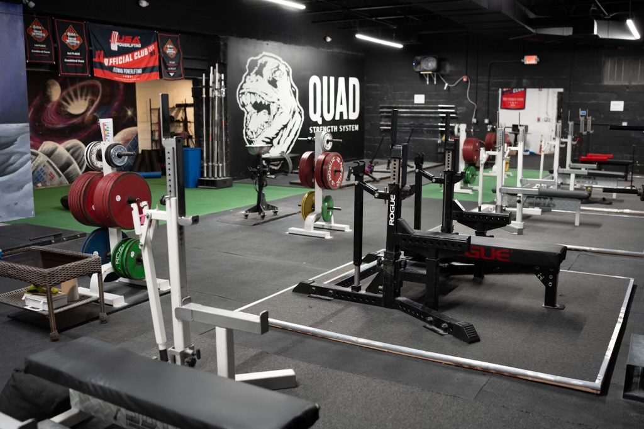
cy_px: 214
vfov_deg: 37.8
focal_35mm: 35
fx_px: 626
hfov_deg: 54.4
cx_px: 322
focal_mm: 35
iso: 400
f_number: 2.2
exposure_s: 1/40
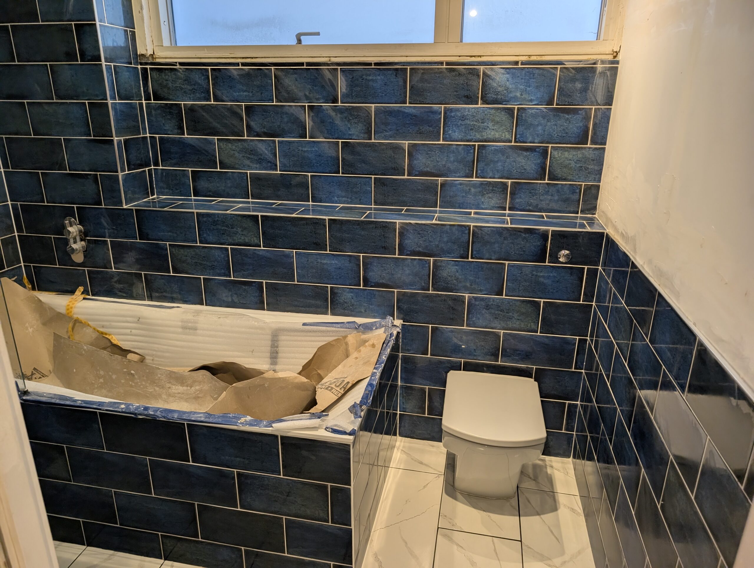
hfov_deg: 71.5
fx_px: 524
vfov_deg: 56.9
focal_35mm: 24
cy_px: 284
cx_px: 377
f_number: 1.68
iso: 73
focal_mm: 6.9
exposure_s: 1/100
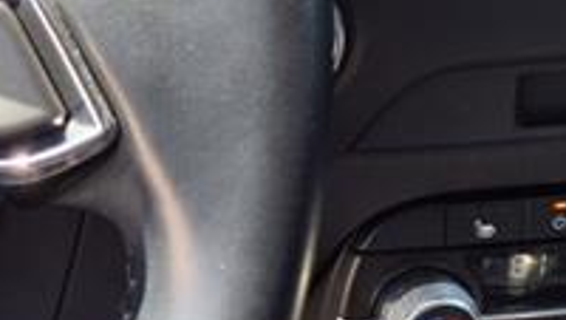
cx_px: -51
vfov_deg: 12.8
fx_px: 1412
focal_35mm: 94
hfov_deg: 21.5
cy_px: -3
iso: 40
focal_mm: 3.58
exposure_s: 1/200
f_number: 1.9
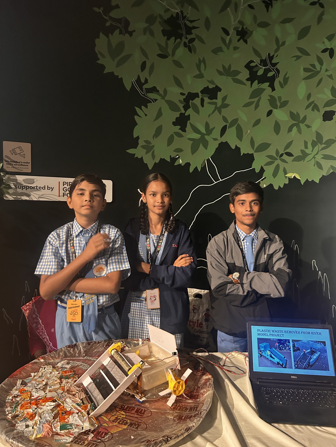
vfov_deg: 67.3
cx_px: 168
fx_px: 336
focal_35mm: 26
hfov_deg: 53.1
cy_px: 224
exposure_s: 1/51
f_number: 1.5
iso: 500
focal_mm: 5.7
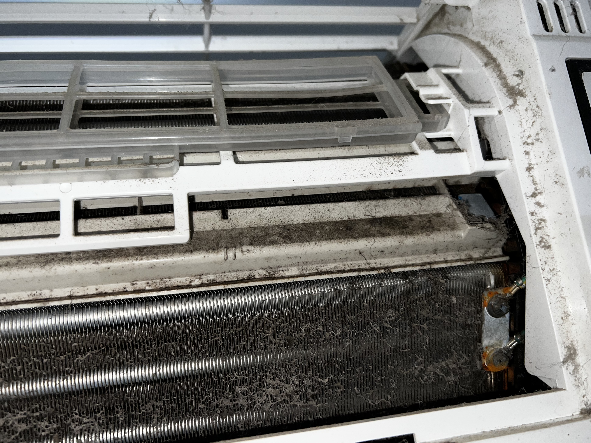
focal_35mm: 27
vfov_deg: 51.3
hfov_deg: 65.3
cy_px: 215
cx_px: 297
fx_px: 461
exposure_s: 1/77
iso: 32
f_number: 1.5
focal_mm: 5.7
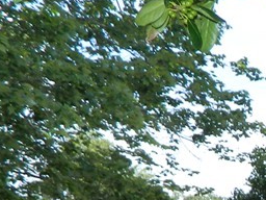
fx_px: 768
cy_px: 375
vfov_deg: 13.2
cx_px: 508
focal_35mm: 100
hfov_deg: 16.0
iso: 110
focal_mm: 4.5
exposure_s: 1/500
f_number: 3.1
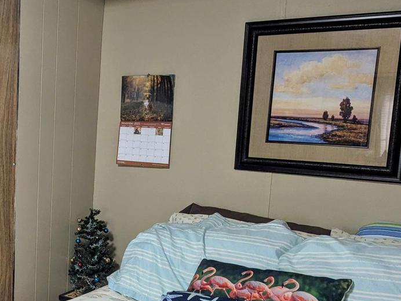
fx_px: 579
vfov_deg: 28.9
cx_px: 19
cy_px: 200
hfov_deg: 35.3
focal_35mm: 50
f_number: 1.85
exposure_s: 1/120
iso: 733
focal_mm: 6.81
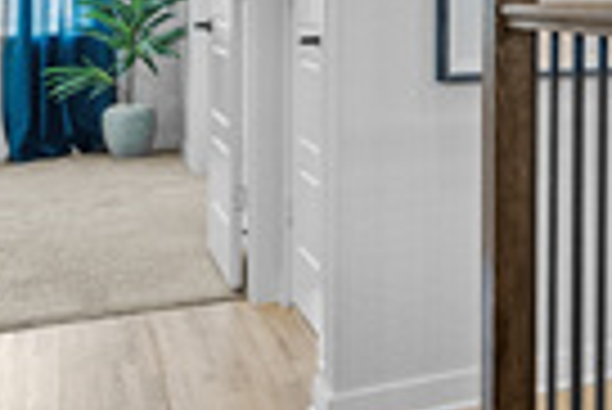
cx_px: 945
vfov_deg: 20.1
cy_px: 20
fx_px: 1123
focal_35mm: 66
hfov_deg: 23.6
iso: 160
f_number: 8
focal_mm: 14
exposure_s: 1/1.25
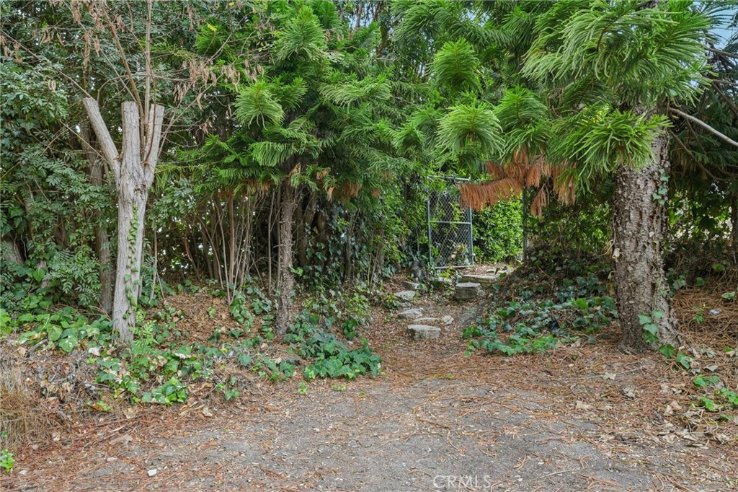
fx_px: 574
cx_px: 369
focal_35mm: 28
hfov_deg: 65.5
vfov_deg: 46.4
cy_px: 246
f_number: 8
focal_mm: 28
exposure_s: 1/30
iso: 320
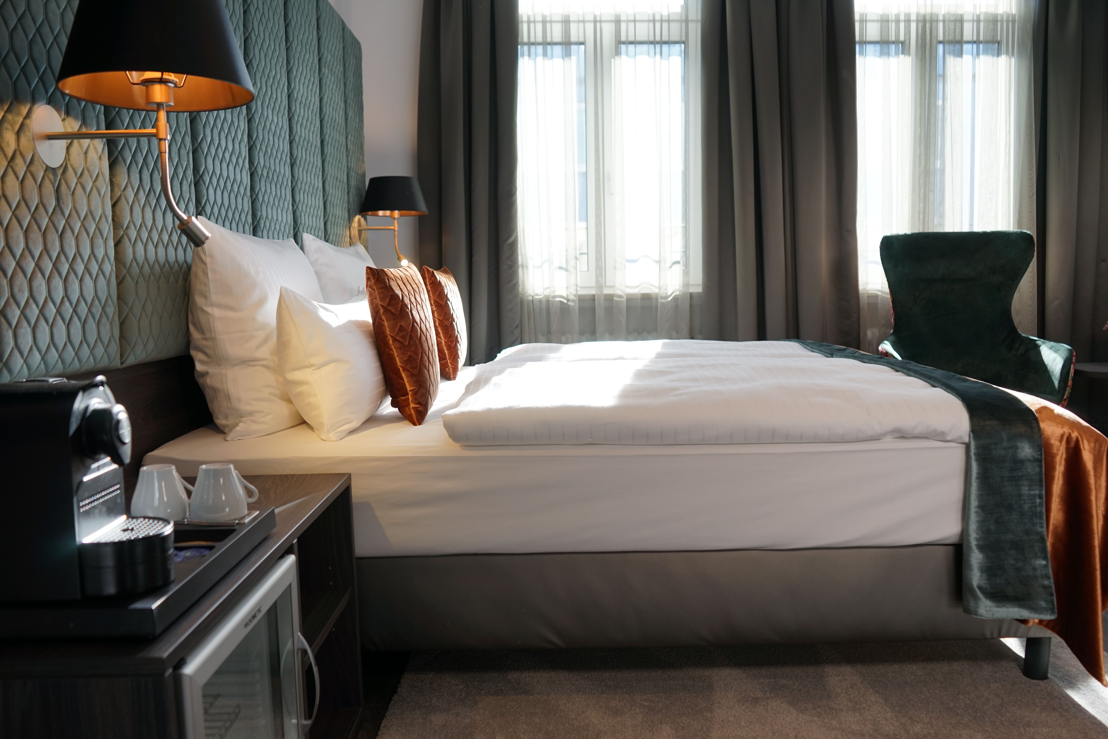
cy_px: 370
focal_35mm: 31
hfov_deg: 60.3
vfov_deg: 42.3
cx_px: 554
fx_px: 954
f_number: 4.5
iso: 100
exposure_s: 1/60
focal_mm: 31
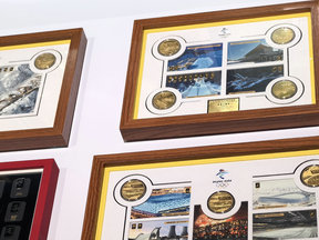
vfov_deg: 18.9
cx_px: 186
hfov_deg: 26.0
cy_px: 262
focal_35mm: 75
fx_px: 691
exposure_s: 1/100
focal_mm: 5.75
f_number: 2
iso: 80
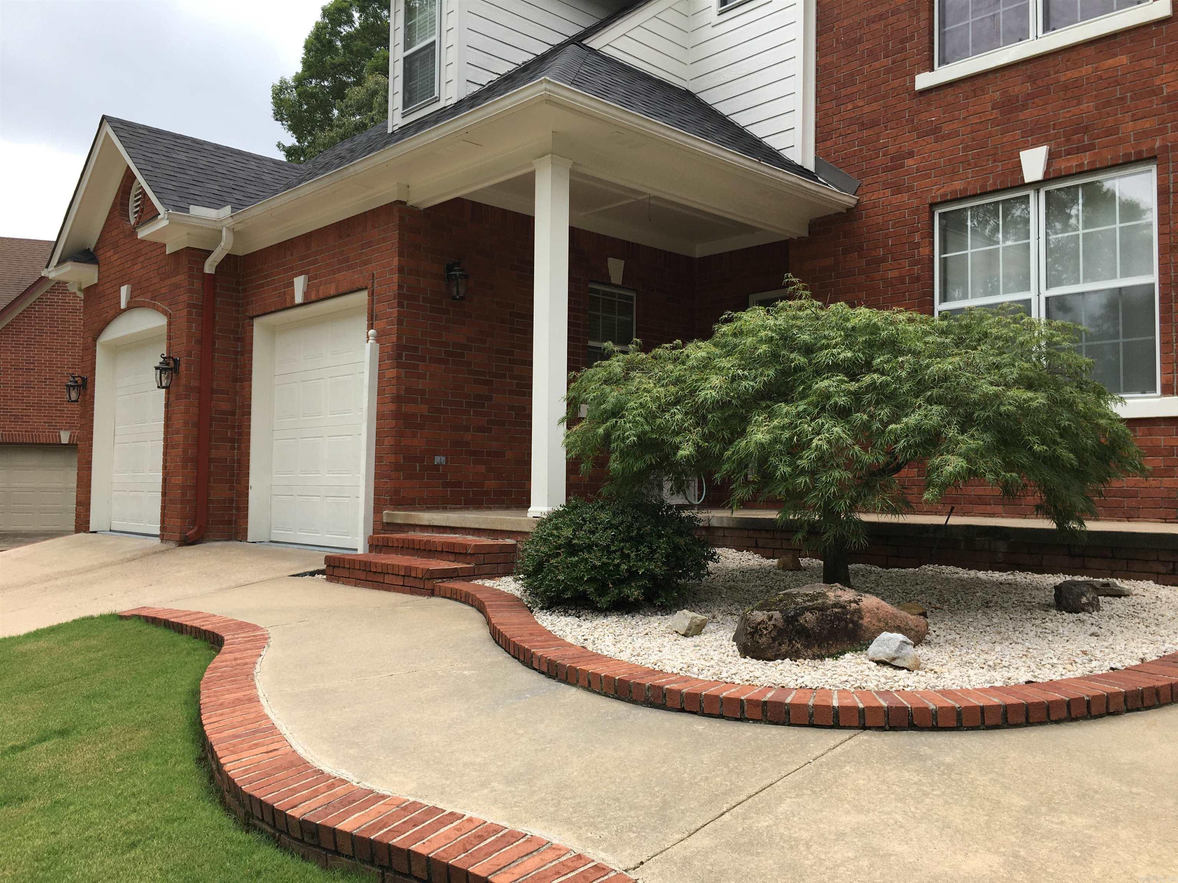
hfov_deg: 61.7
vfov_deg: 48.2
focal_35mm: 29
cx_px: 589
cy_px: 442
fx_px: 987
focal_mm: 4.15
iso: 25
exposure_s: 1/541
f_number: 2.2
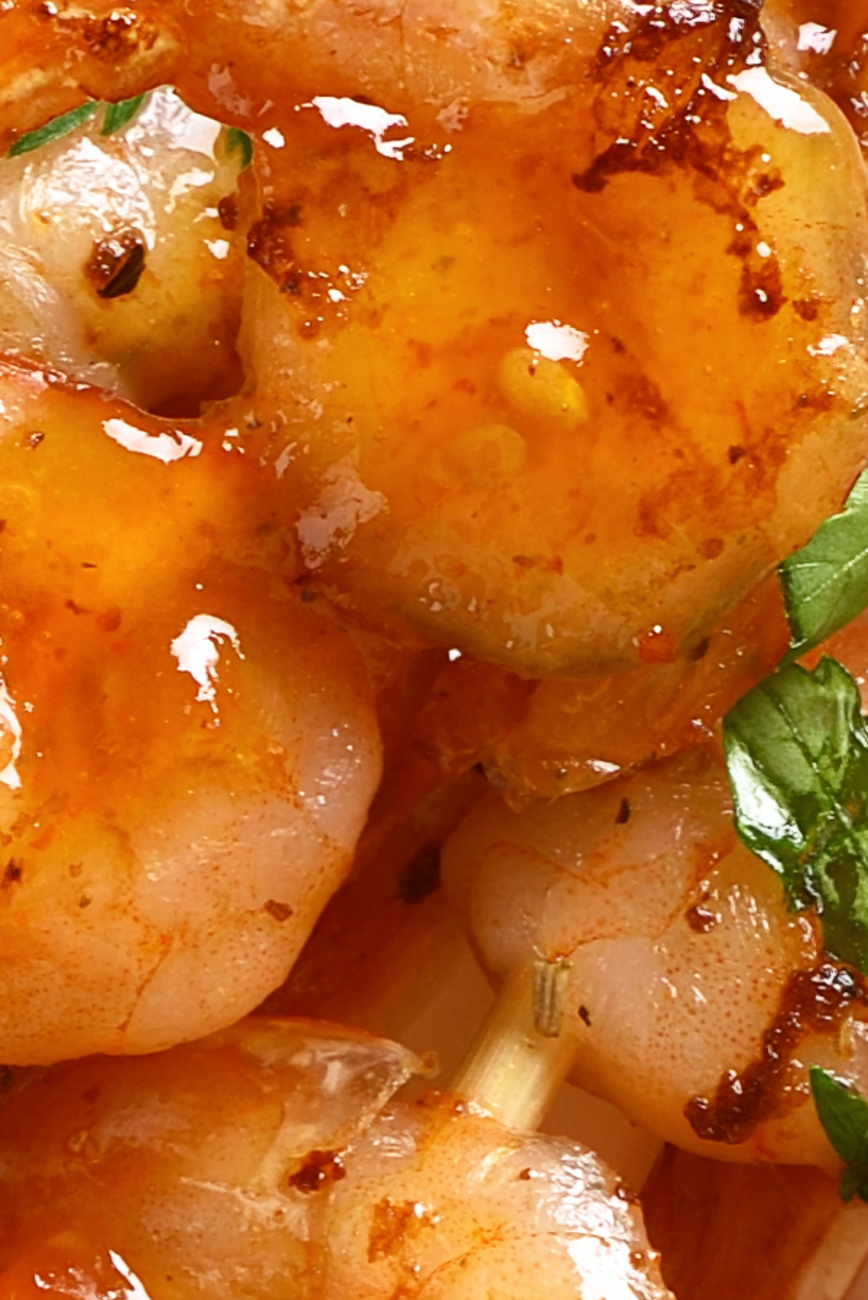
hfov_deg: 3.4
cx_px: -585
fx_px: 14485
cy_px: 1261
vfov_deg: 5.1
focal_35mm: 401
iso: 160
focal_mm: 60
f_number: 11
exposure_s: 1/160
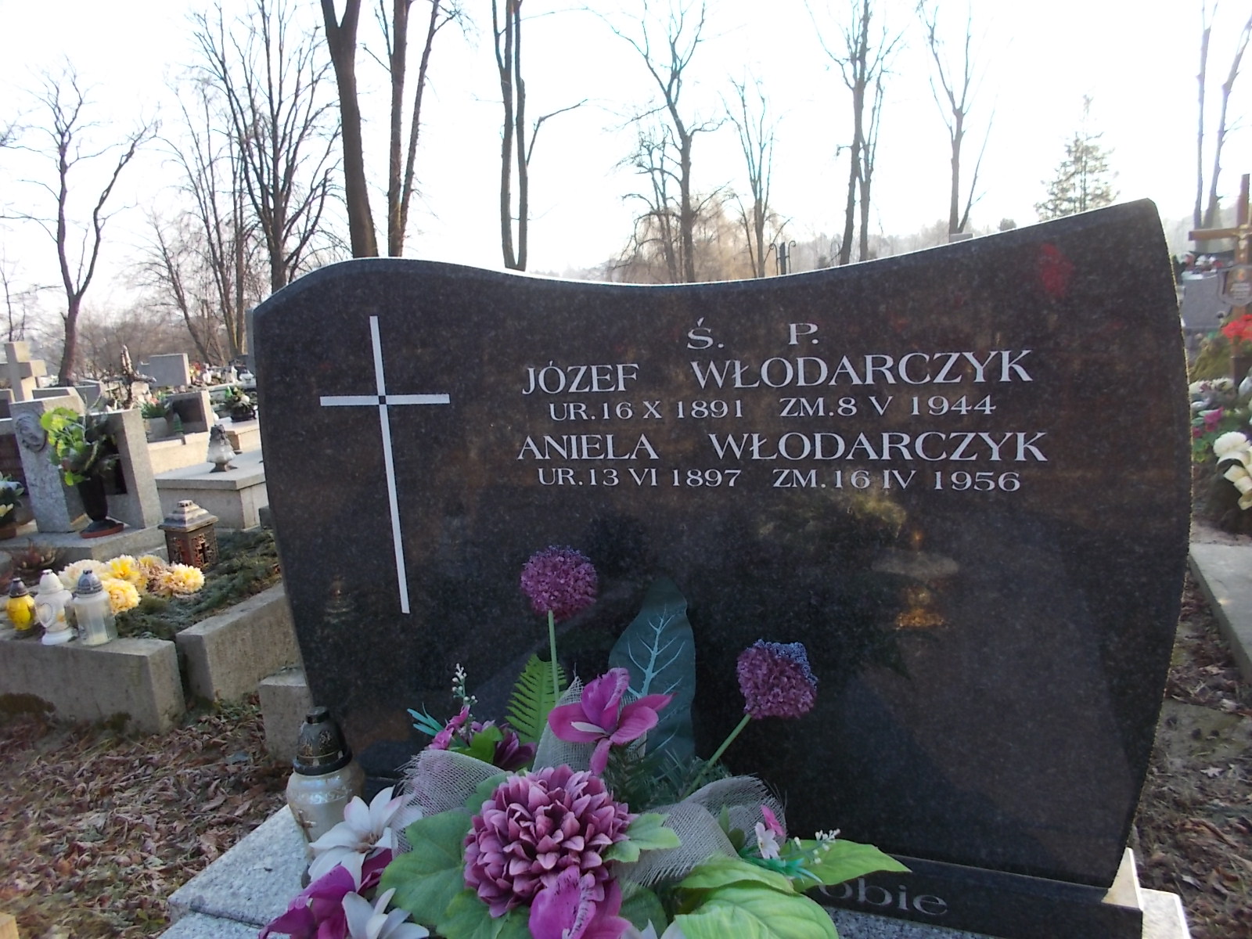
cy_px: 470
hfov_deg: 67.3
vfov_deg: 53.1
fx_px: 940
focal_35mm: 26
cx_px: 626
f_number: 3.2
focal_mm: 4.6
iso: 80
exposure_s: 1/160
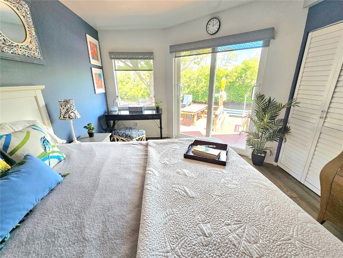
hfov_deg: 106.2
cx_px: 172
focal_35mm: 13
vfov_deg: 89.9
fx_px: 129
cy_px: 129
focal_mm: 2.2
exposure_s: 1/60.2
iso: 64
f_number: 2.2
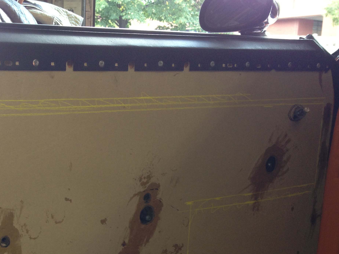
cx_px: 52
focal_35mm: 62
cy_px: 213
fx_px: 607
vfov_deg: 23.2
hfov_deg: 30.2
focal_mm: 4.28
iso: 64
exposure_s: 1/40
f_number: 2.4
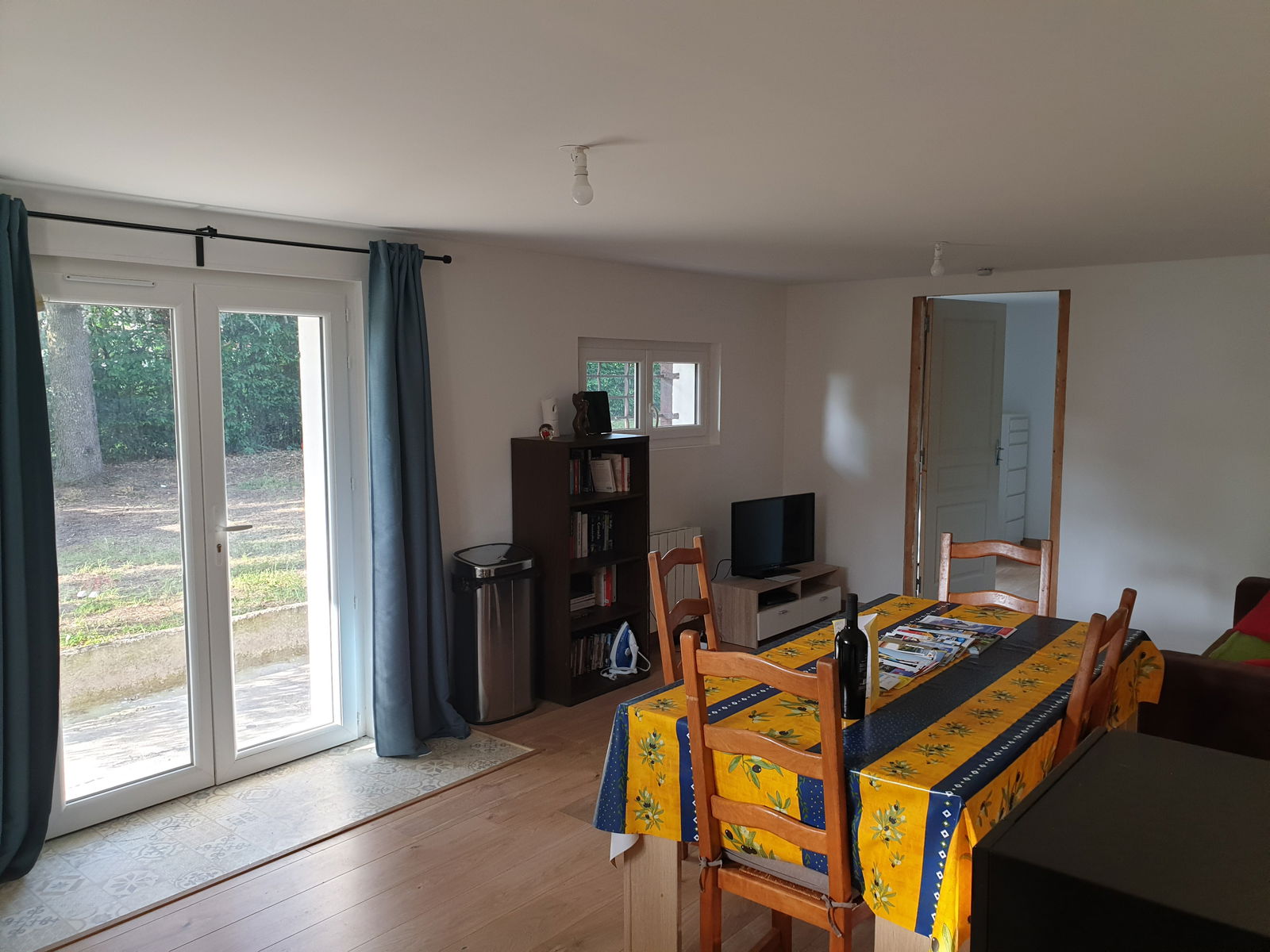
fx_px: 954
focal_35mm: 26
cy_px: 476
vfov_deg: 53.1
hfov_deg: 67.3
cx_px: 635
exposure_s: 1/60
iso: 125
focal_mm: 4.3
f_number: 2.4
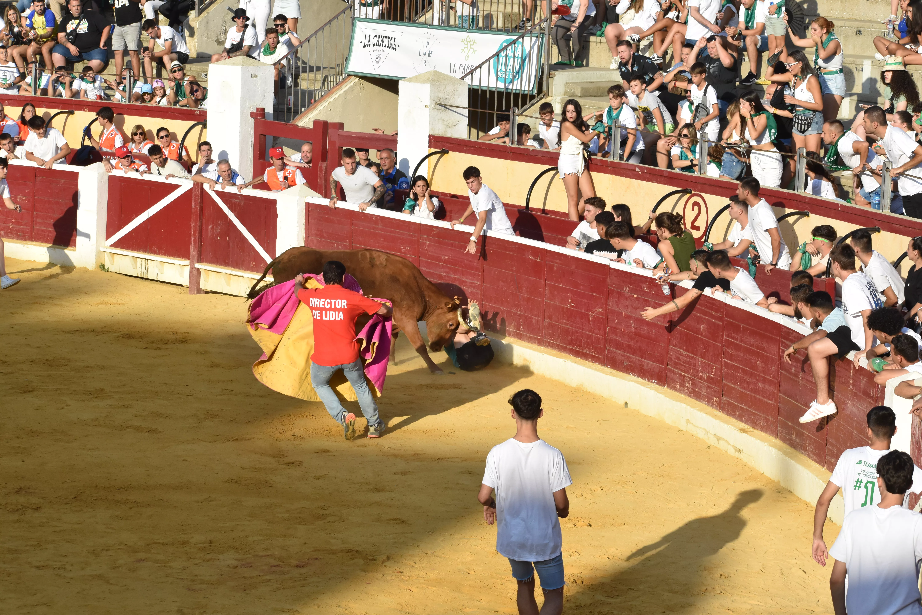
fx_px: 2689
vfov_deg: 13.0
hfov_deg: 19.5
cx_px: 461
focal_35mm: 105
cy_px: 308
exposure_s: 1/1250
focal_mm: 70
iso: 800
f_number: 9
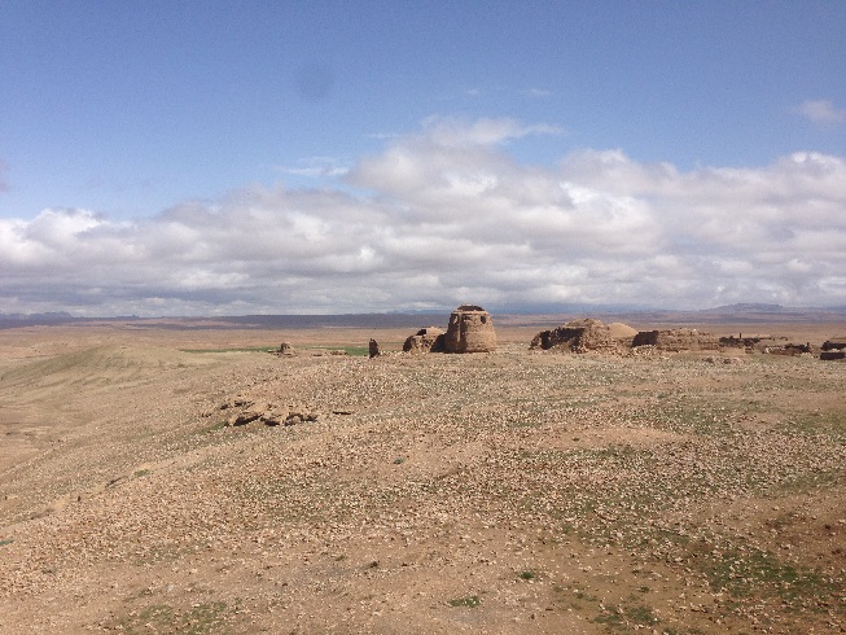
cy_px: 318
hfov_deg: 55.3
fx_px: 807
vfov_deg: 43.0
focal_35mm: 33
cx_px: 423
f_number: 2.4
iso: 50
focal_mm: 4.12
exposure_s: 1/3390
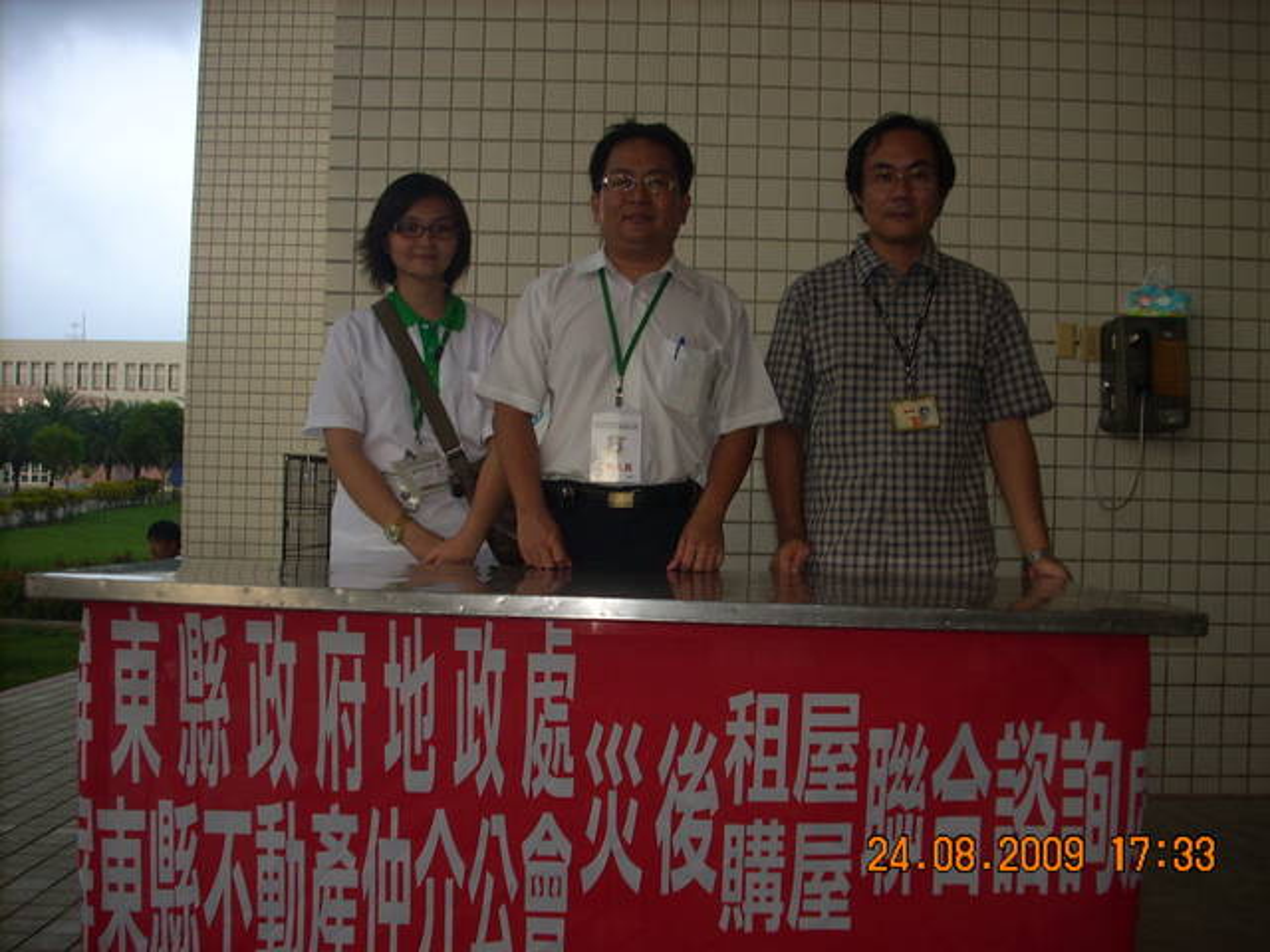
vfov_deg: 38.7
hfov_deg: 50.1
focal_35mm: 37
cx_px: 635
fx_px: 1357
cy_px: 476
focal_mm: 6.2
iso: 64
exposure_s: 1/30
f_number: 2.8
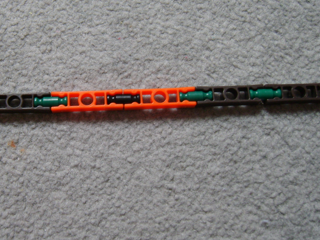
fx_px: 490
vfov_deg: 27.5
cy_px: 97
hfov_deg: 35.8
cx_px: 104
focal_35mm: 53
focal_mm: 7.4
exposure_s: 1/30
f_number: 2.8
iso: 96
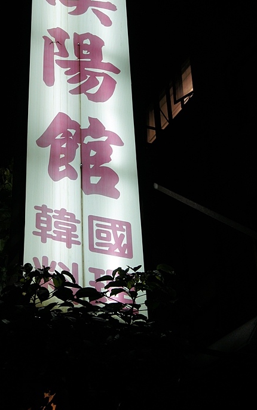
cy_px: 159
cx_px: 81
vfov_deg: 31.9
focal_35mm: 64
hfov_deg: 20.2
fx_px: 717
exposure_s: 1/50
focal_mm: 32
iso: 320
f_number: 5
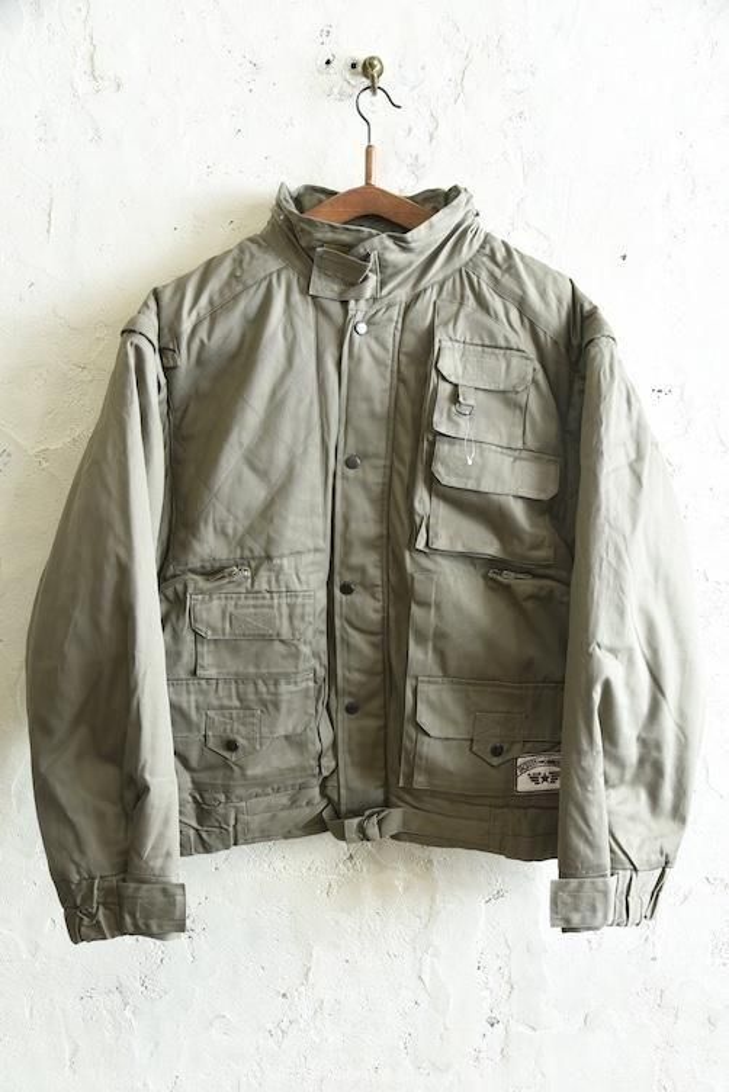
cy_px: 546
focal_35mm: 32
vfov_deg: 58.7
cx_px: 364
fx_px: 971
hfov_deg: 41.1
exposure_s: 1/80
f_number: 6.3
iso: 1000
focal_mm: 32
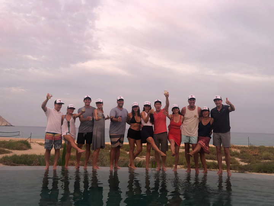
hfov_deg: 63.4
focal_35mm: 28
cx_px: 137
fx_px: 222
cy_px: 103
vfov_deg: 49.7
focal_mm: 3.99
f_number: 1.8
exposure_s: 1/15
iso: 40
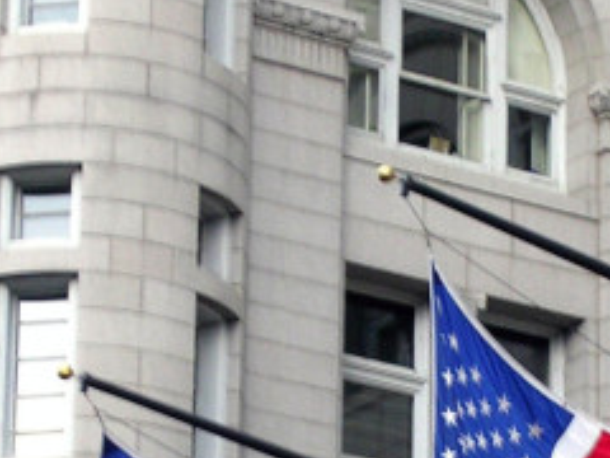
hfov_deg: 5.9
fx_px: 5886
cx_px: 478
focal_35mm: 334
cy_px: 496
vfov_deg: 4.4
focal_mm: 17.4
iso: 50
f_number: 4.9
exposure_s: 1/13.2
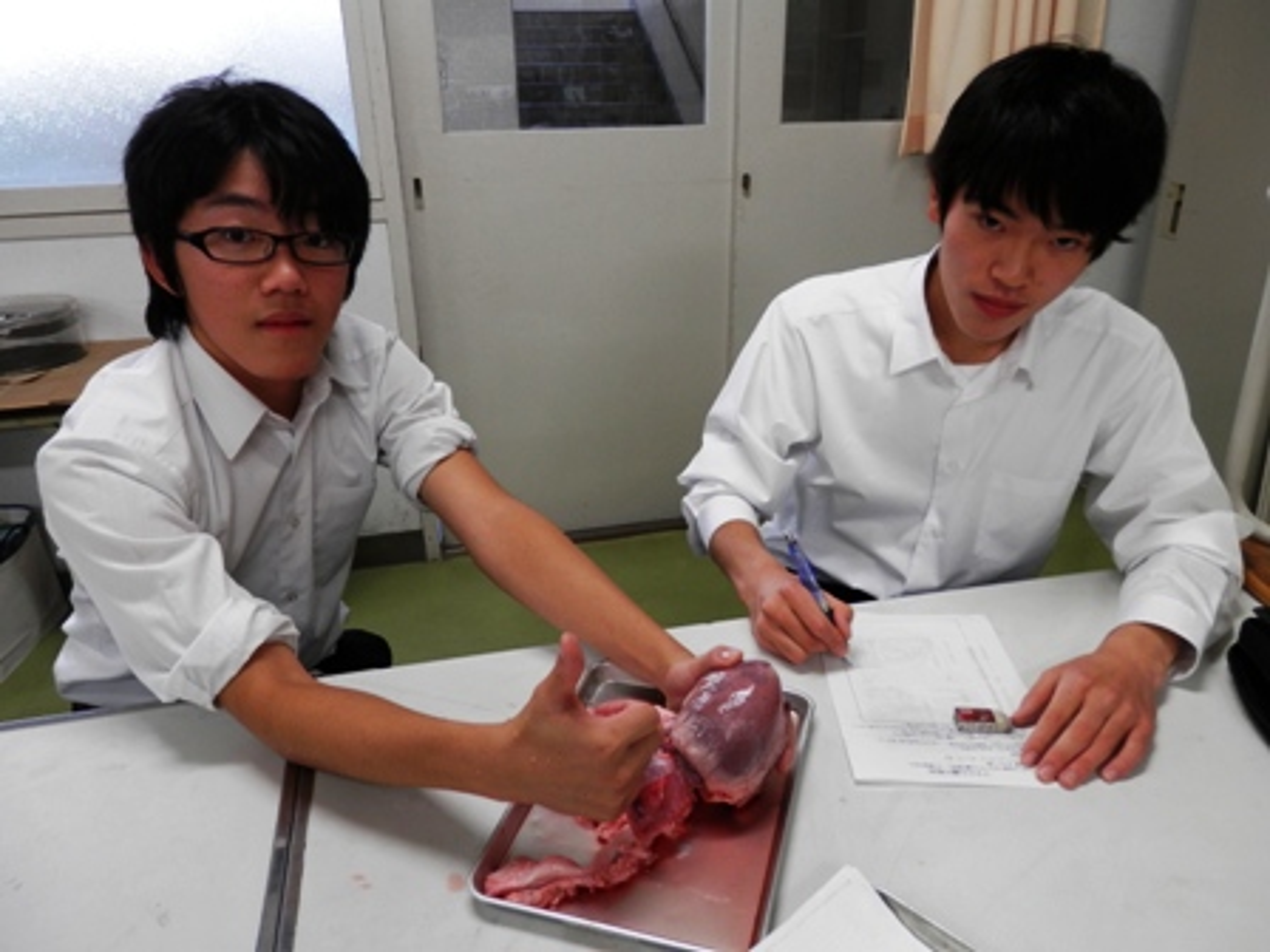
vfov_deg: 54.9
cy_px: 476
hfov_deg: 69.4
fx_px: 917
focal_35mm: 25
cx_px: 635
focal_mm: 4.5
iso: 100
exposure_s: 1/30
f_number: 3
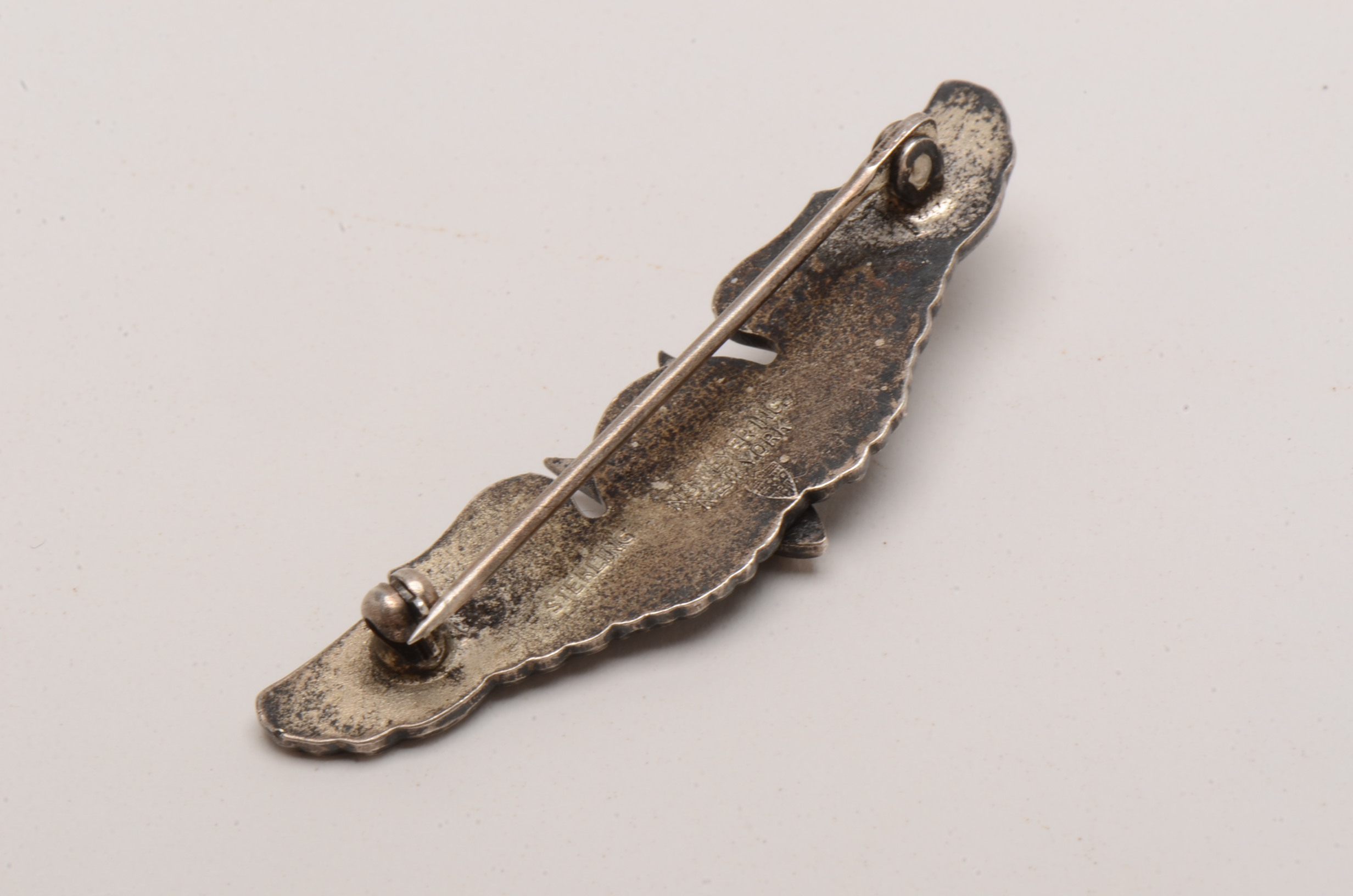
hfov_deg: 16.1
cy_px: 448
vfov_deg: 10.7
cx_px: 676
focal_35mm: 128
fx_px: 4782
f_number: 29
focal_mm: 85
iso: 100
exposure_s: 1/125
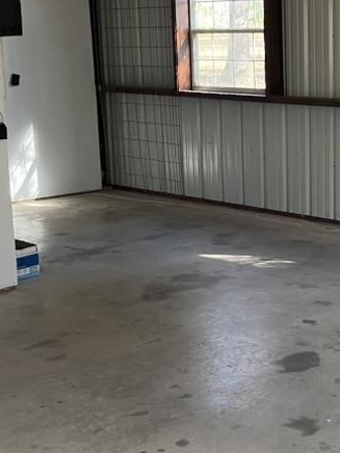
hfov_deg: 22.5
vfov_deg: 31.7
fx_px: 799
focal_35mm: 61
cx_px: 388
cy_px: 210
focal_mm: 5.1
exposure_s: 1/60
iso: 160
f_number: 1.6
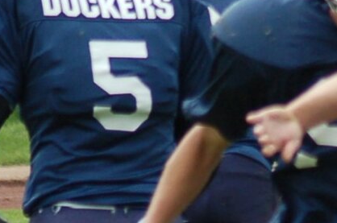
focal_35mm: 948
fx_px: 8857
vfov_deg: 1.4
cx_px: 494
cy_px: 282
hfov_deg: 2.2
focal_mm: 120
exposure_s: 1/1000
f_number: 4.2
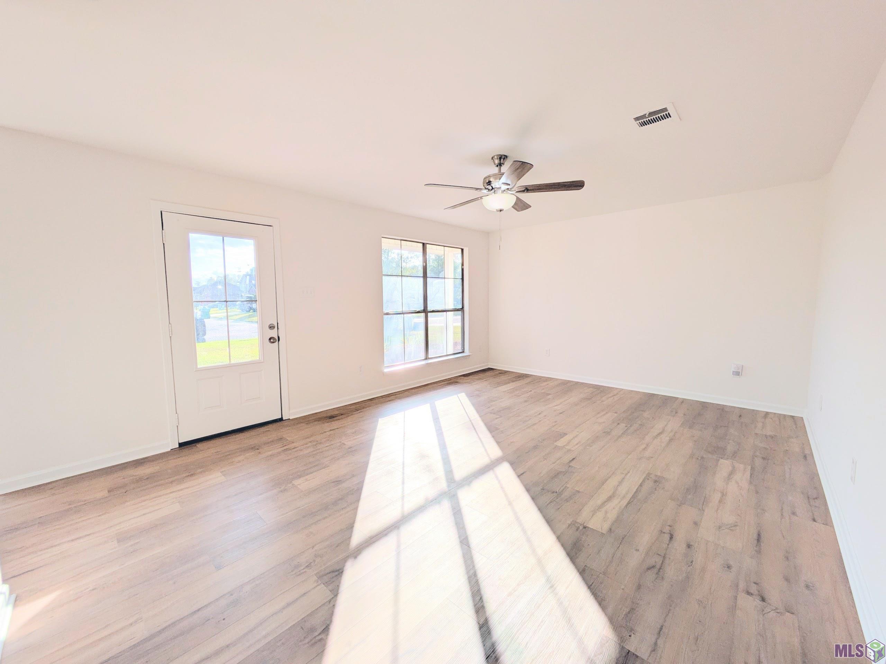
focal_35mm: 14
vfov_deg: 85.7
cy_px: 332
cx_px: 443
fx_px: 358
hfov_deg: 102.1
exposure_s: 1/2004
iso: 51
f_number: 2.2
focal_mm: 1.83
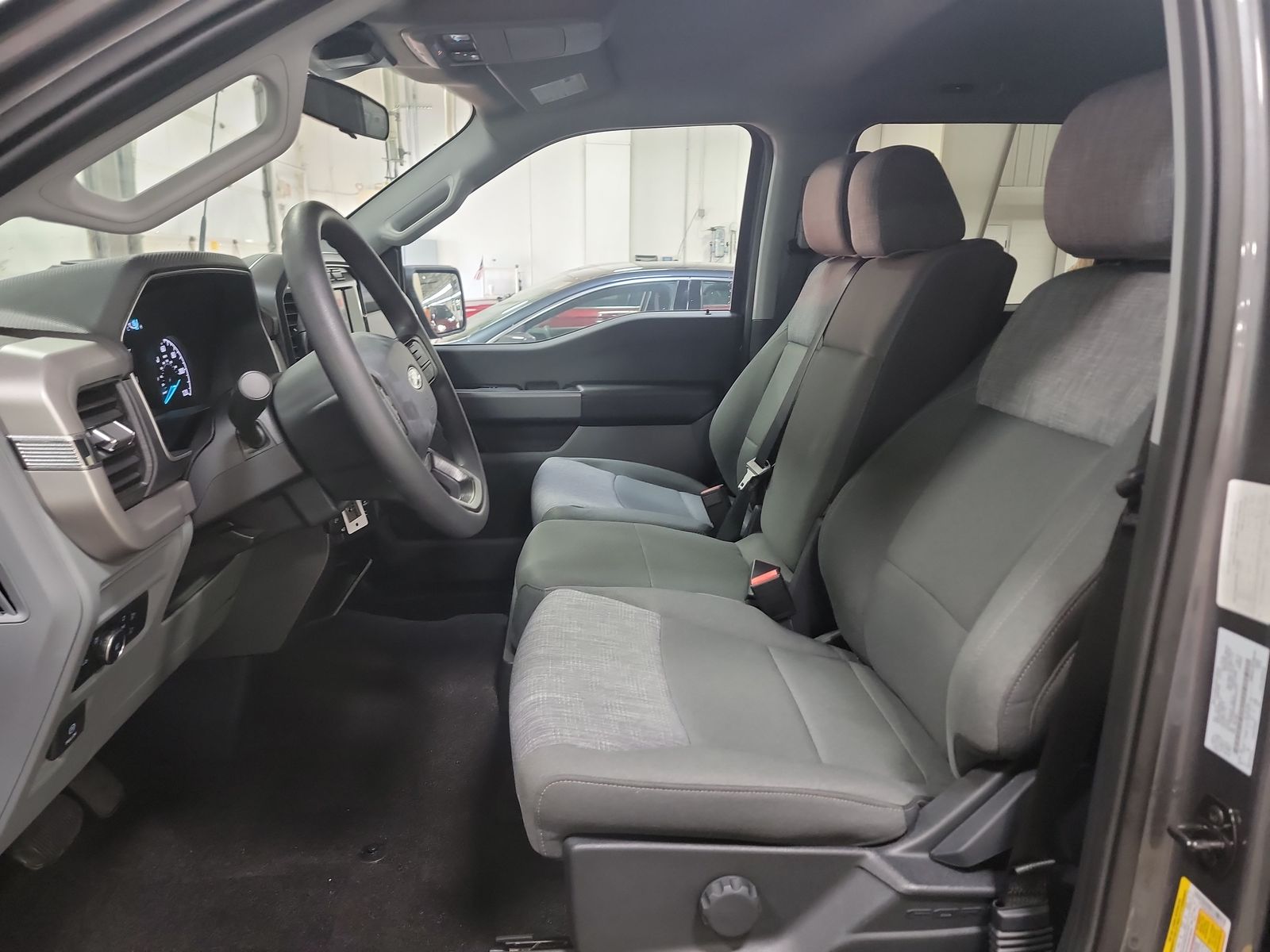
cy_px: 476
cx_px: 635
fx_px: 881
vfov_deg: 56.8
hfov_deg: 71.6
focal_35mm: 24
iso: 695
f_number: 1.8
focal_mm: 6.7
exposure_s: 1/59
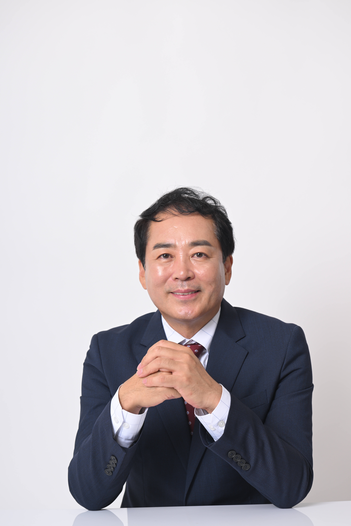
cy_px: 266
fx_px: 1053
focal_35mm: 72
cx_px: 172
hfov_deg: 18.9
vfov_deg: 28.1
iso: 100
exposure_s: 1/160
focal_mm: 70
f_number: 7.1
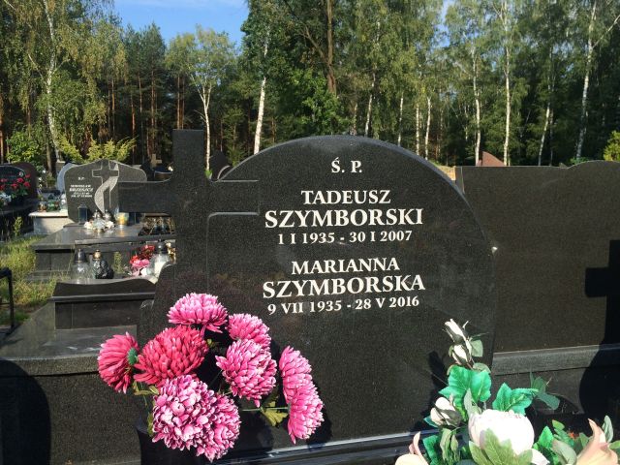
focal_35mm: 29
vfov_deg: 48.2
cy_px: 232
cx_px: 310
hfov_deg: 61.7
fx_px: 519
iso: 32
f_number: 2.2
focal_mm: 4.15
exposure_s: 1/1414
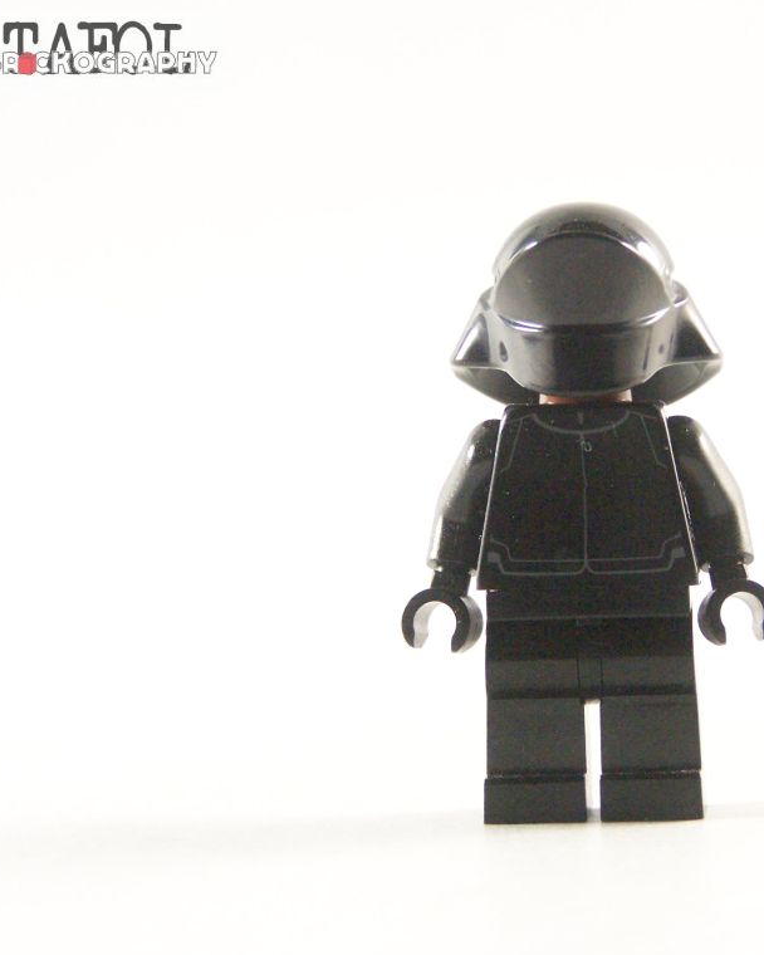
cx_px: 604
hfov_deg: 11.2
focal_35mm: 138
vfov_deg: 14.0
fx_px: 3900
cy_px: 479
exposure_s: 1/45
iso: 400
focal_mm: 17.5
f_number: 3.2
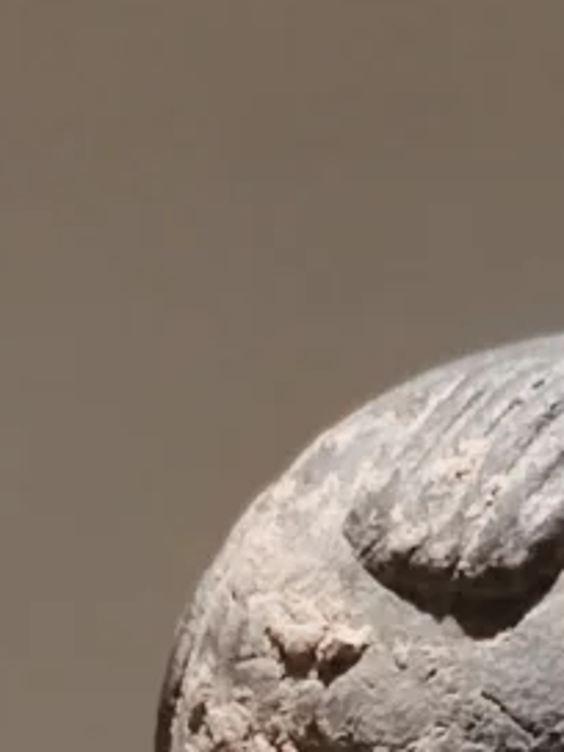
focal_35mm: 286
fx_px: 6213
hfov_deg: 5.2
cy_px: 1797
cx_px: 285
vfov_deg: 6.6
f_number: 1.9
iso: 500
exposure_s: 1/100
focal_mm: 5.52
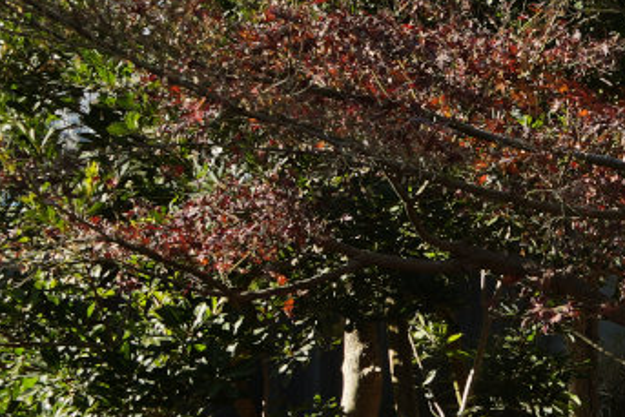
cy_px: 140
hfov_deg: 16.1
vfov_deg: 13.0
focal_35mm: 105
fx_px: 1824
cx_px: 1155
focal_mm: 24
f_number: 6.3
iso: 100
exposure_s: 1/100
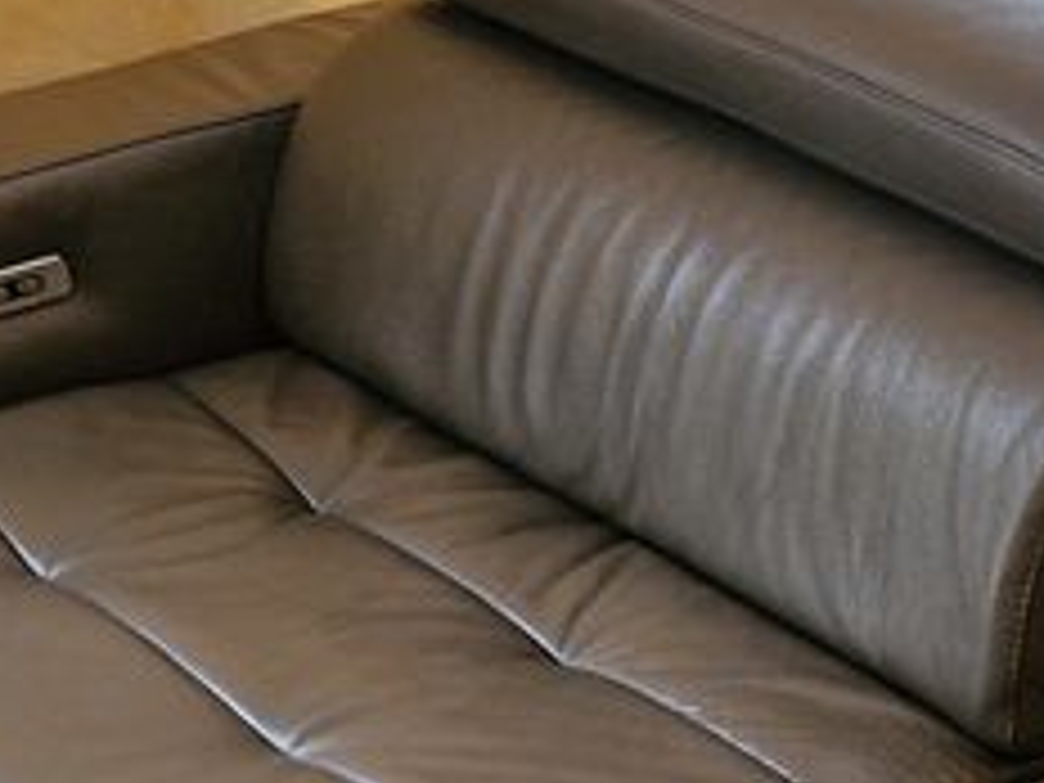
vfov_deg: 14.5
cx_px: 1264
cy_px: 891
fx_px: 2986
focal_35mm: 99
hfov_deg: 18.7
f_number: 1.8
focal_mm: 5.54
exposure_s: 1/50
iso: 640
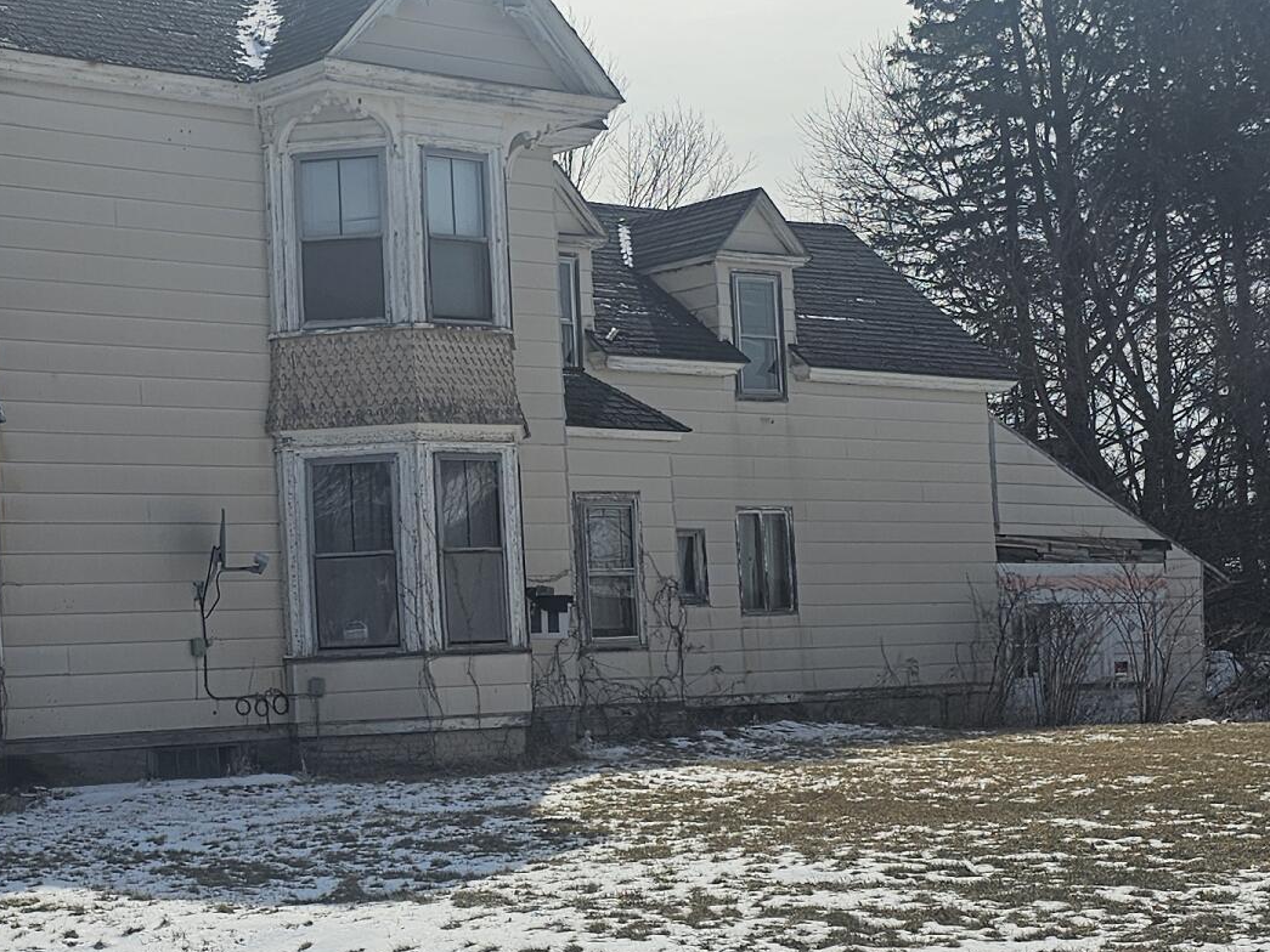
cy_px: 527
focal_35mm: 66
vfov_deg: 22.2
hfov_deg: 28.1
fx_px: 2422
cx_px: 98
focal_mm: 6.3
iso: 10
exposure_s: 1/2180
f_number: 1.7
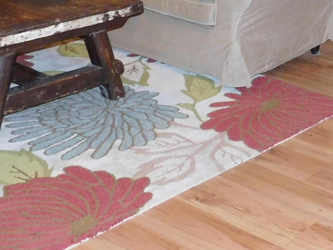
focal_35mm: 77
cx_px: 324
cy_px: -39
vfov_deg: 18.3
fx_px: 741
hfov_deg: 24.3
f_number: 3
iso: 360
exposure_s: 1/30
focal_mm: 4
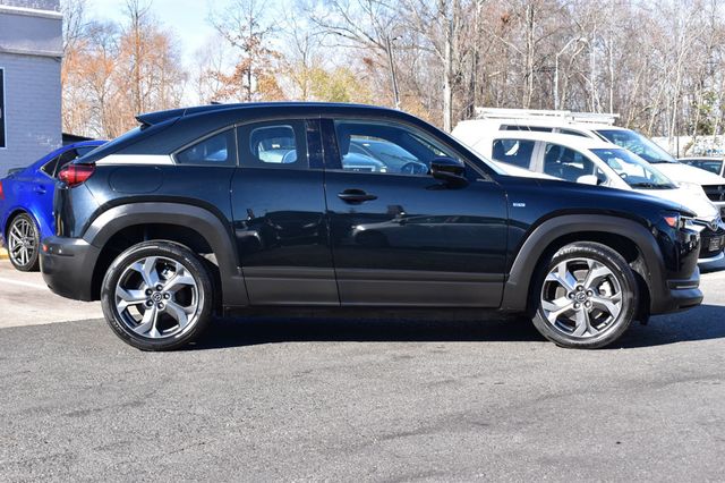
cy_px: 242
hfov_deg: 38.9
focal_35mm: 51
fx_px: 1027
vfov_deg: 26.5
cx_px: 362
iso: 400
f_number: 10
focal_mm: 34
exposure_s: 1/250
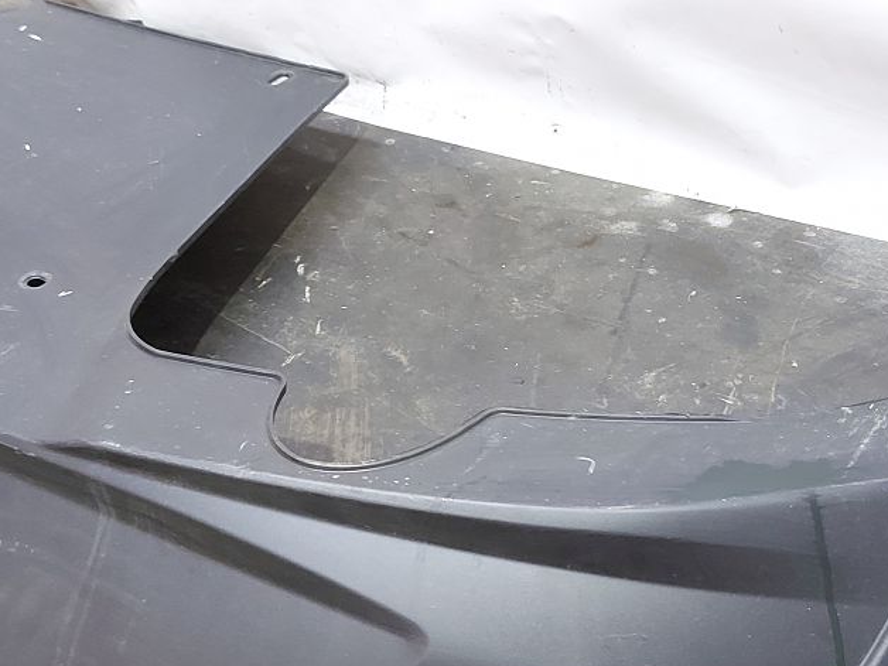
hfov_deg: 35.8
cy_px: 351
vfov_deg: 27.5
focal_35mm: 53
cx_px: 596
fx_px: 1360
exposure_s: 1/25
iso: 500
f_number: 1.8
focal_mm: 5.23
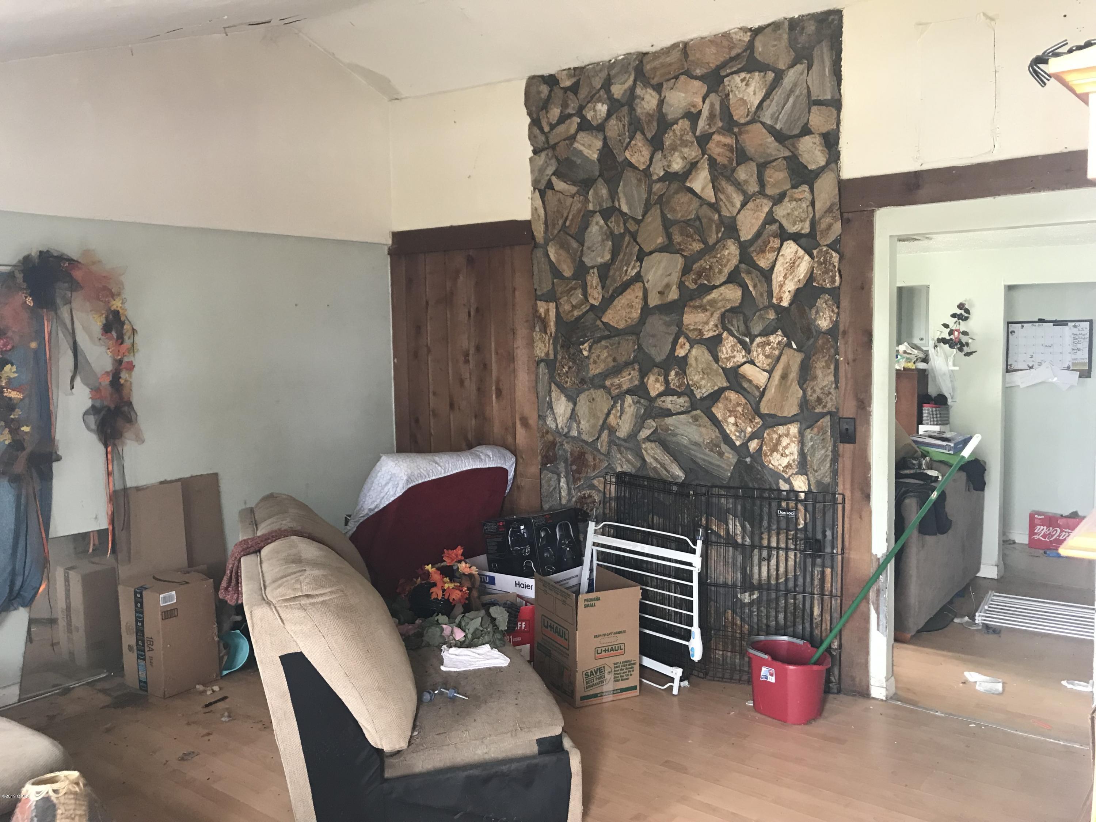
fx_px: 887
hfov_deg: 63.4
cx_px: 548
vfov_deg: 49.7
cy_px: 411
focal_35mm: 28
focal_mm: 3.99
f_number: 1.8
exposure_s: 1/15
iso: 40
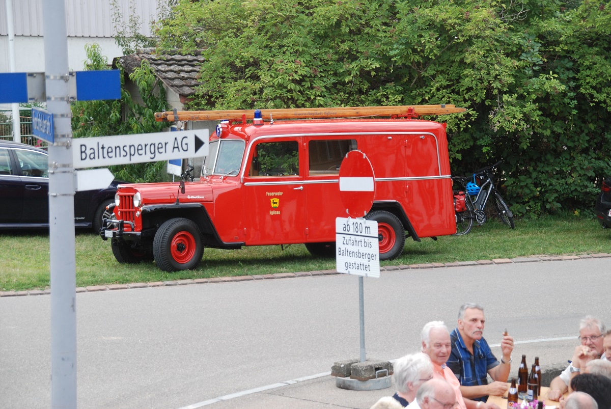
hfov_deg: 24.6
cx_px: 306
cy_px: 204
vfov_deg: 16.6
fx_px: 1402
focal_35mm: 82
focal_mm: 55
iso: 400
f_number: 5.3
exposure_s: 1/100
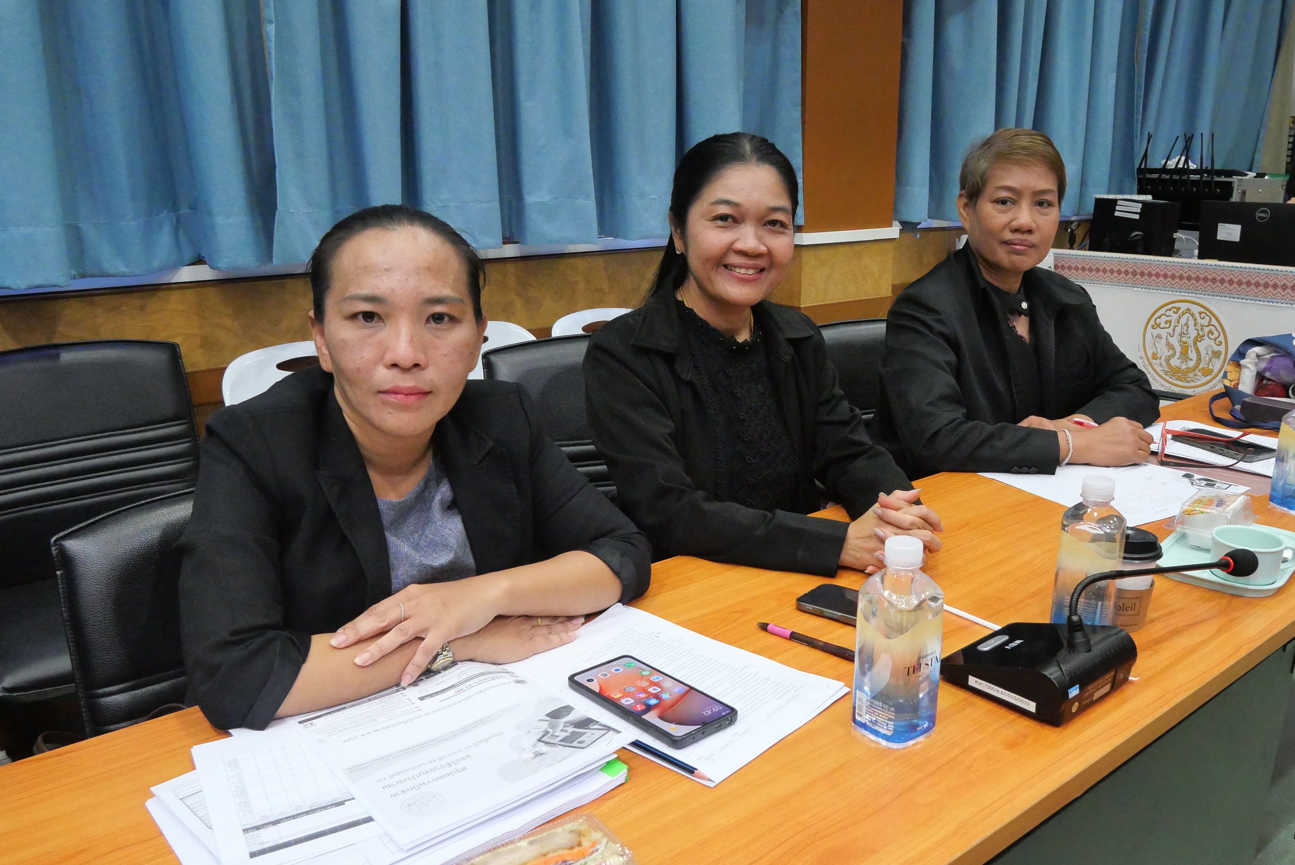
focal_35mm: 27
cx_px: 709
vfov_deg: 48.0
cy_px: 444
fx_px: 972
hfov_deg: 67.2
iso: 3200
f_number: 5
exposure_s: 1/60
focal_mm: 12
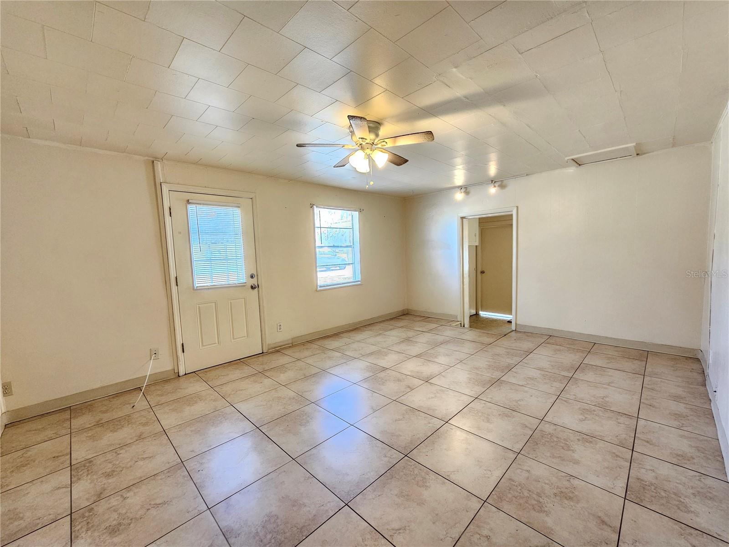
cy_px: 274
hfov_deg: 106.2
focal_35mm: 13
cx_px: 364
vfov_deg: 89.9
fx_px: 274
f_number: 2.2
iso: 320
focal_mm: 2.2
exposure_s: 1/60
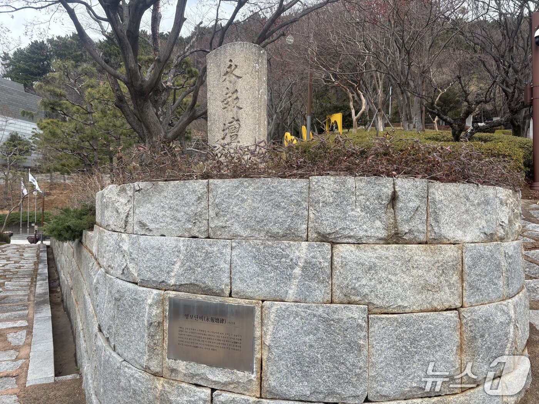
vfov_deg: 53.1
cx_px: 270
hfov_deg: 67.3
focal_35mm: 26
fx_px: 405
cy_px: 202
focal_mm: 5.96
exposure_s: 1/811
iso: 50
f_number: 1.6
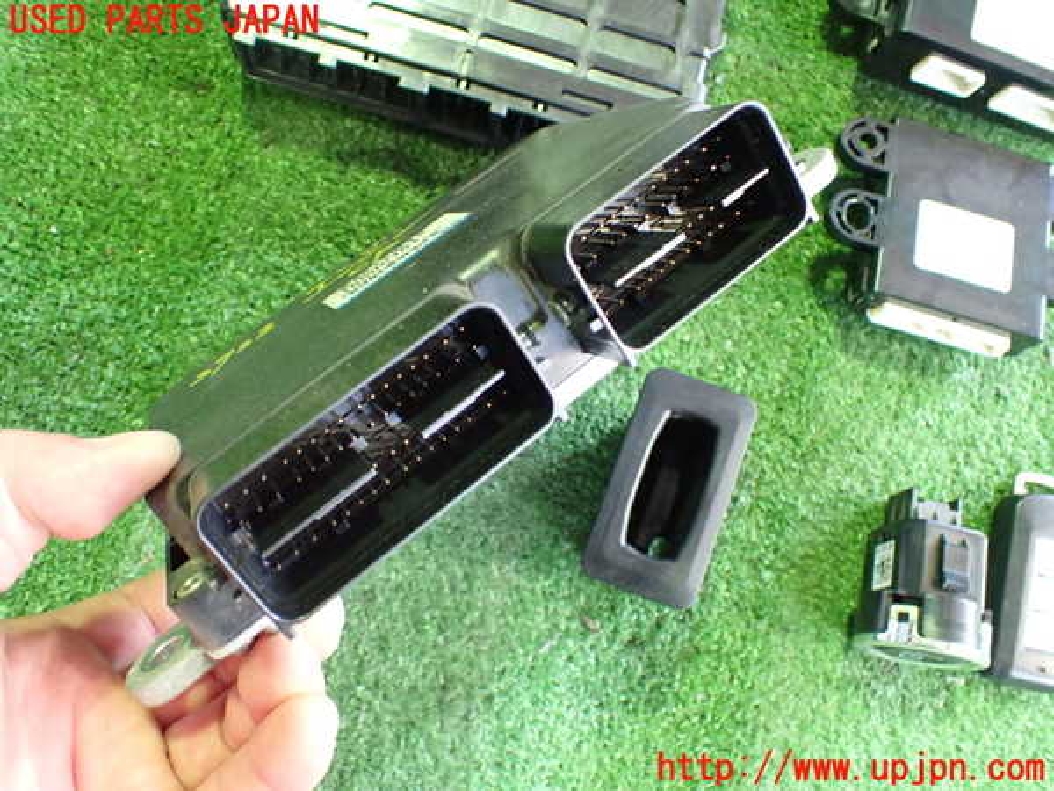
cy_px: 396
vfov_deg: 46.8
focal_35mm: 30
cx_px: 527
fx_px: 913
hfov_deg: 60.0
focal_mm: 5.4
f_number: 2.3
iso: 800
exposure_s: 1/30
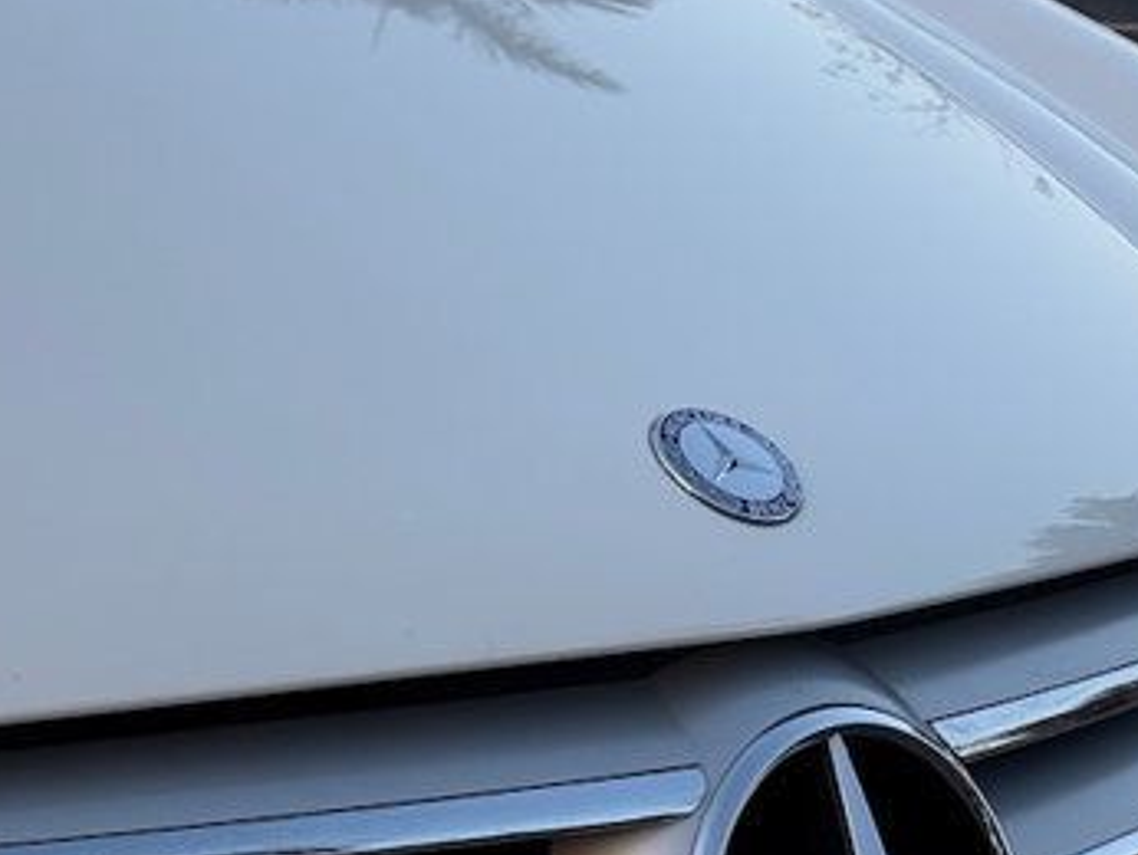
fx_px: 2336
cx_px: -500
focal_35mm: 71
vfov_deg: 19.7
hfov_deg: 23.0
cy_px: 983
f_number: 1.78
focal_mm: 6.76
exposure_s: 1/955
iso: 100
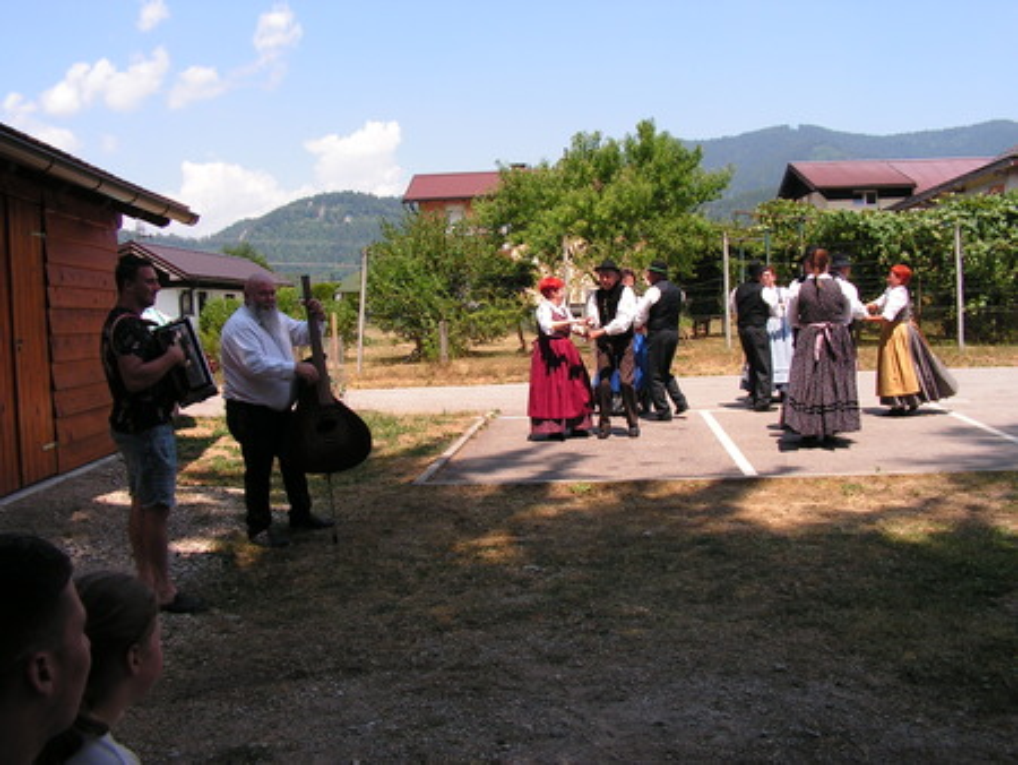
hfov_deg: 51.3
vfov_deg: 39.7
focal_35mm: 36
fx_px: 1059
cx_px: 509
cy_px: 382
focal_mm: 6
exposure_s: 1/400
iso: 64
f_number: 4.8
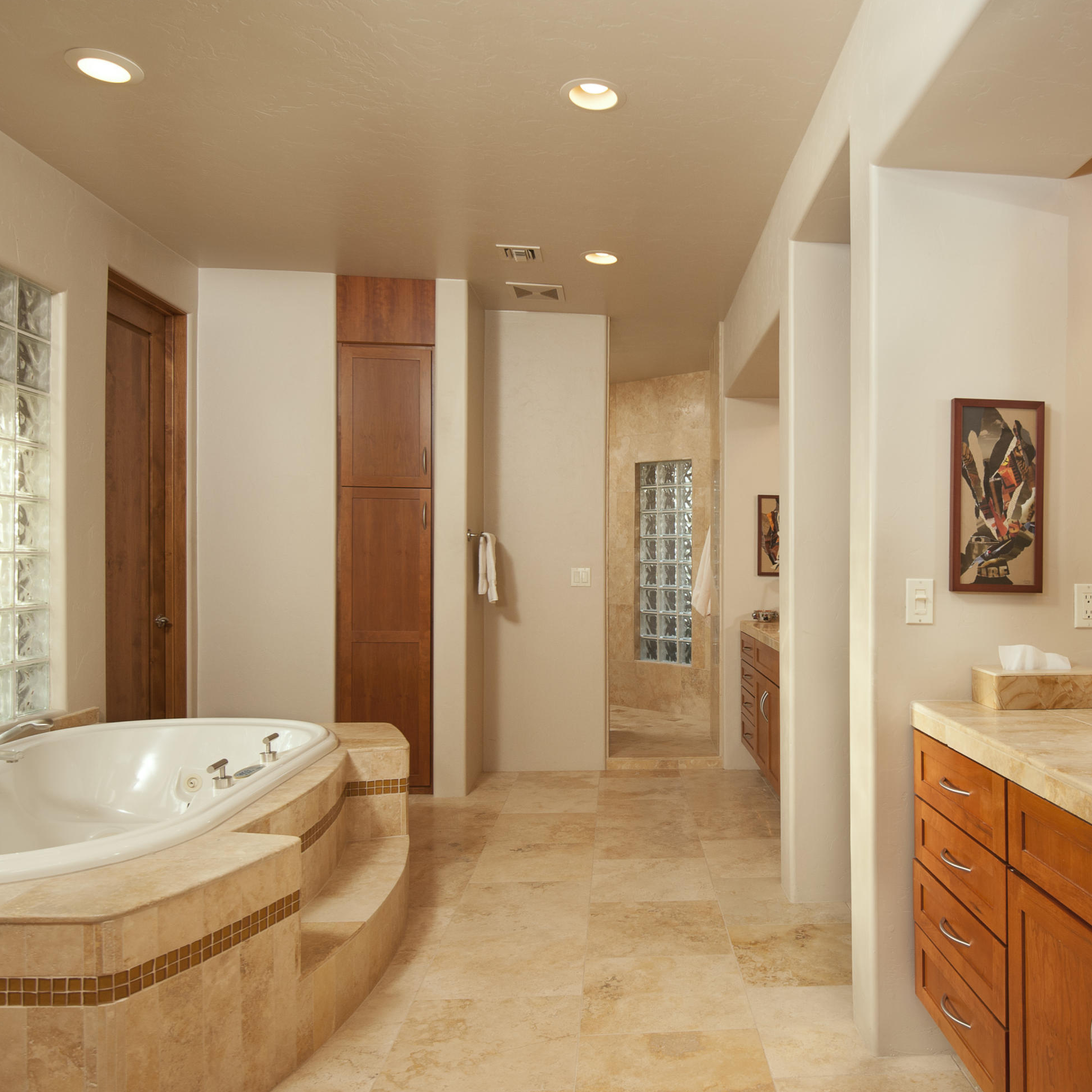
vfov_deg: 62.9
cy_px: 556
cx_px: 719
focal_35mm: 25
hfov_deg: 61.6
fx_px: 892
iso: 400
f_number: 6.3
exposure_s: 1/80
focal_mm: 19
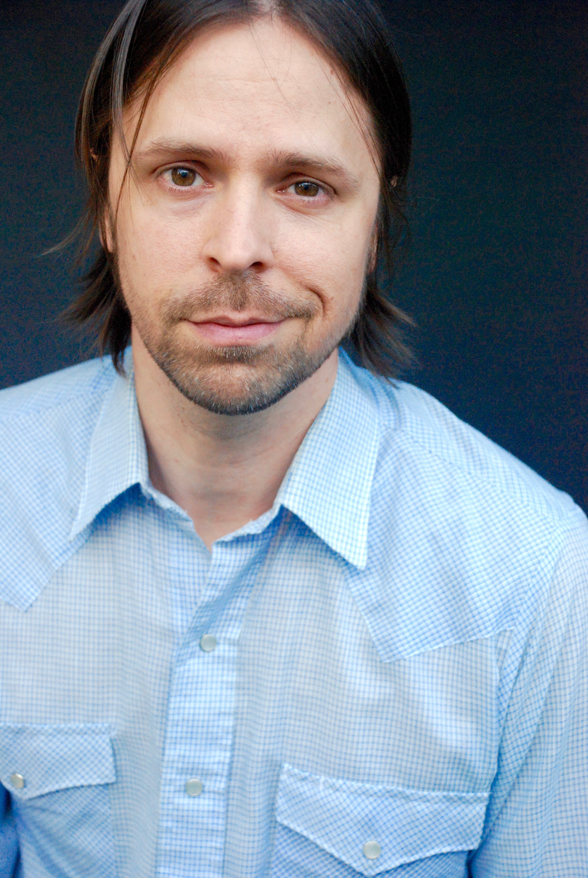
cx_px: 294
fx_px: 1905
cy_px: 439
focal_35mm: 78
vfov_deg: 26.0
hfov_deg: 17.5
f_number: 5.6
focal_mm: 52
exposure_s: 1/320
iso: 1600
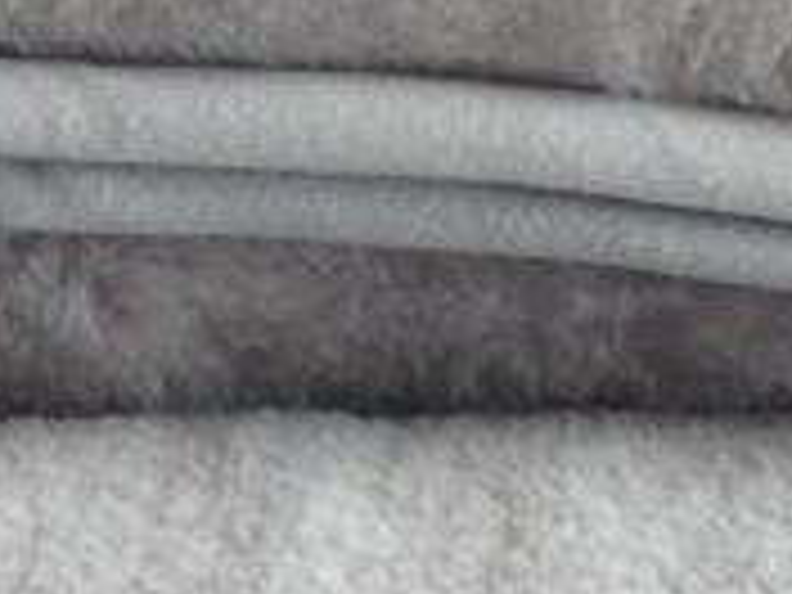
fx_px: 3432
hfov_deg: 11.7
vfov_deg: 9.8
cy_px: 693
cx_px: -814
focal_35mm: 150
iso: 50
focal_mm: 4.13
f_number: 2.4
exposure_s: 1/272
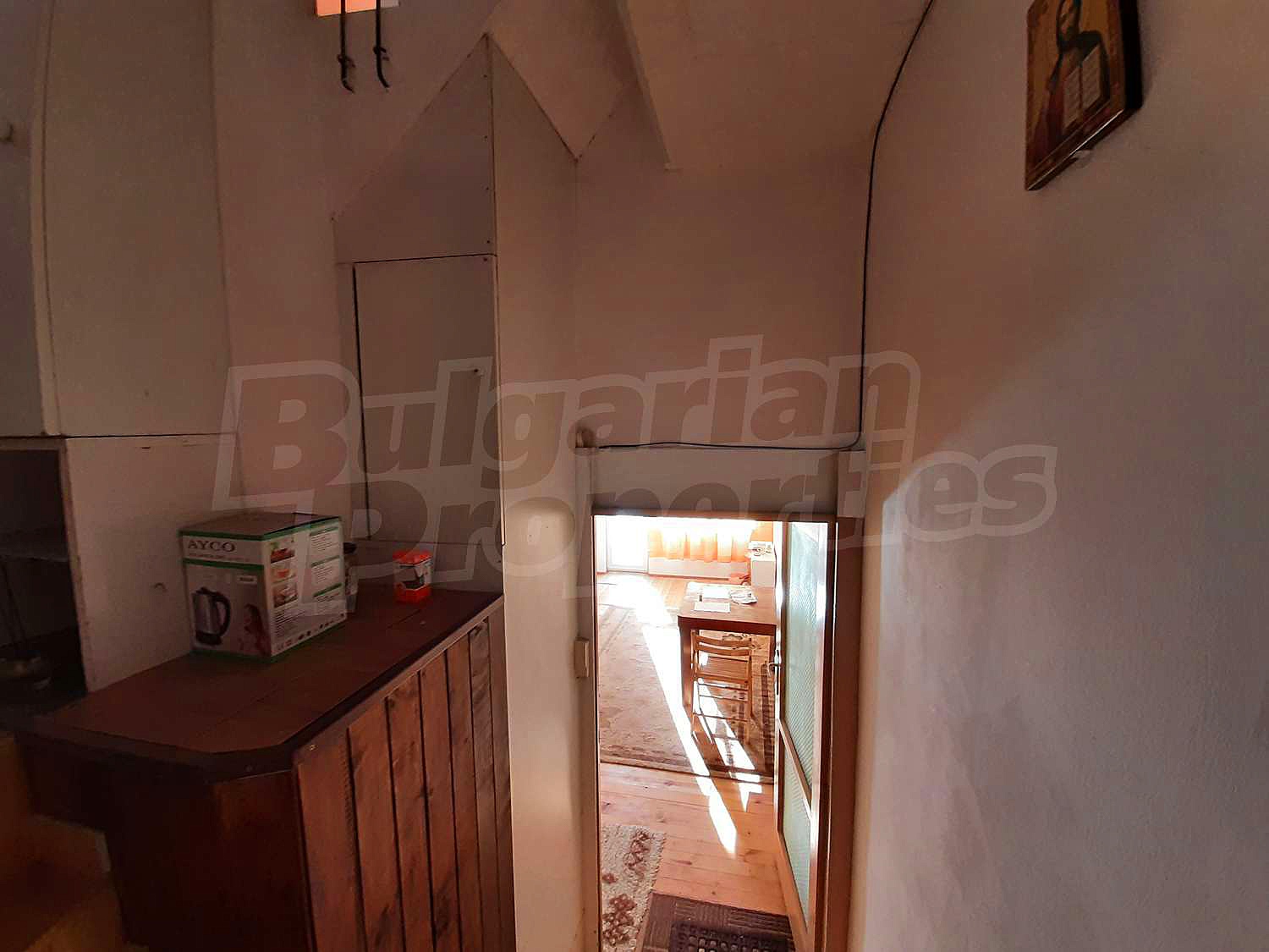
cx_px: 634
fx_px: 477
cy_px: 476
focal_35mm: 13
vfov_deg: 89.9
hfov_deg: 106.2
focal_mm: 1.42
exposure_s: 1/50
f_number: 2.2
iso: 160
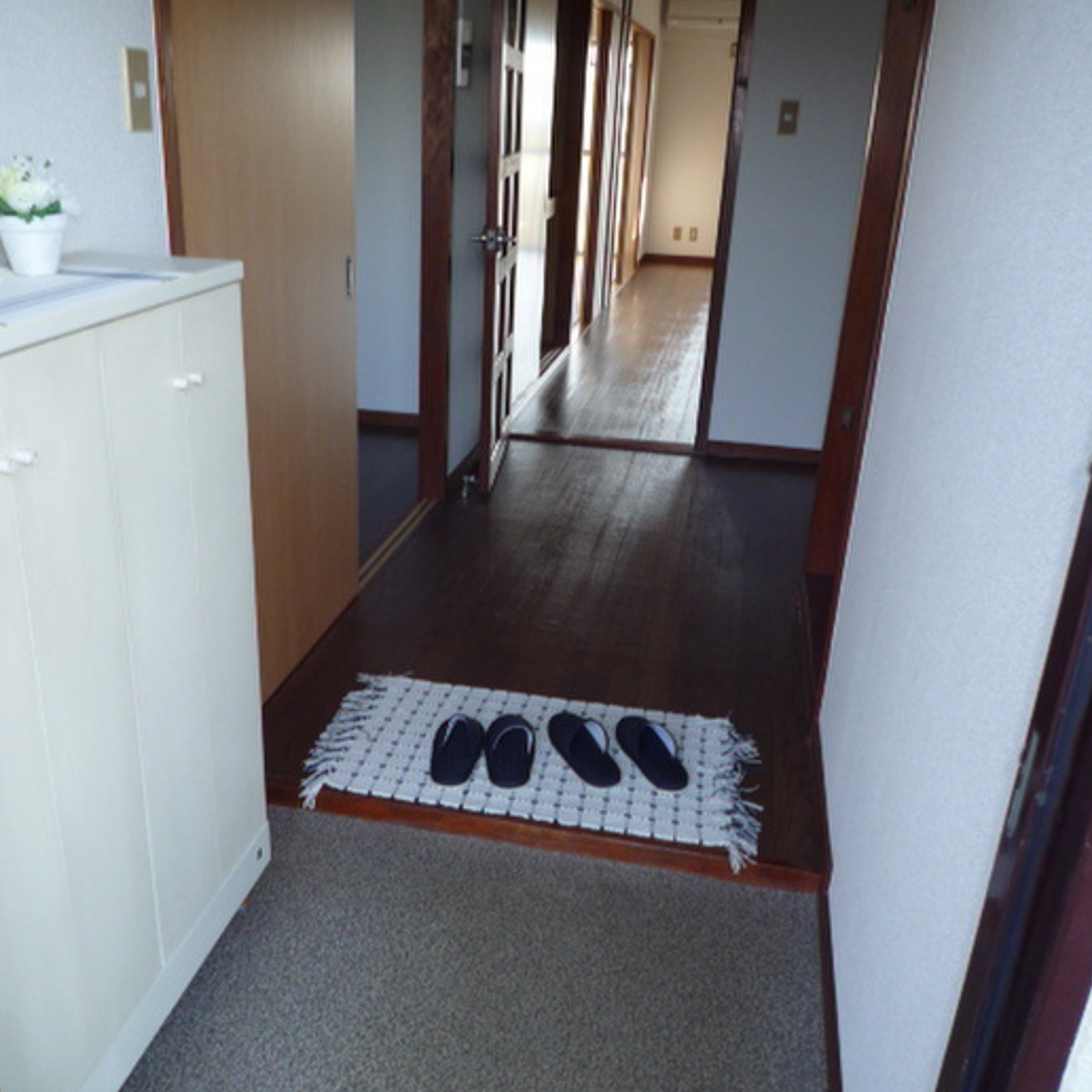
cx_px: 468
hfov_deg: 53.8
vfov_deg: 54.0
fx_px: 1071
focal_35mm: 30
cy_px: 543
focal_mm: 4.4
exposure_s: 1/50
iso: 100
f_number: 2.8
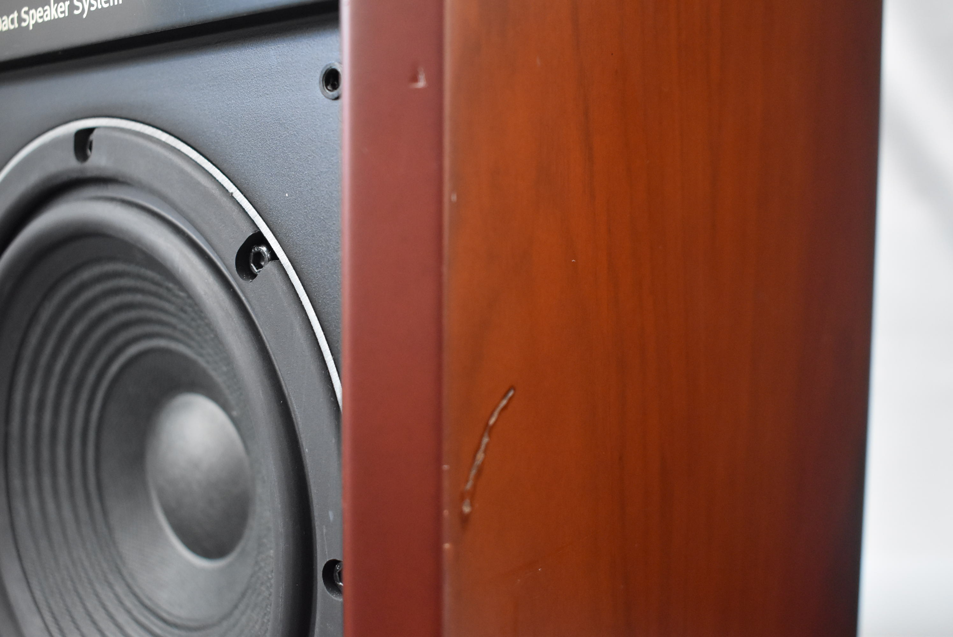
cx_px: 476
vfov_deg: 33.1
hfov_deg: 47.9
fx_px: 1073
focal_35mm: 40
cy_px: 318
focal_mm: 27
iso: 3200
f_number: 4
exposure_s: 1/80
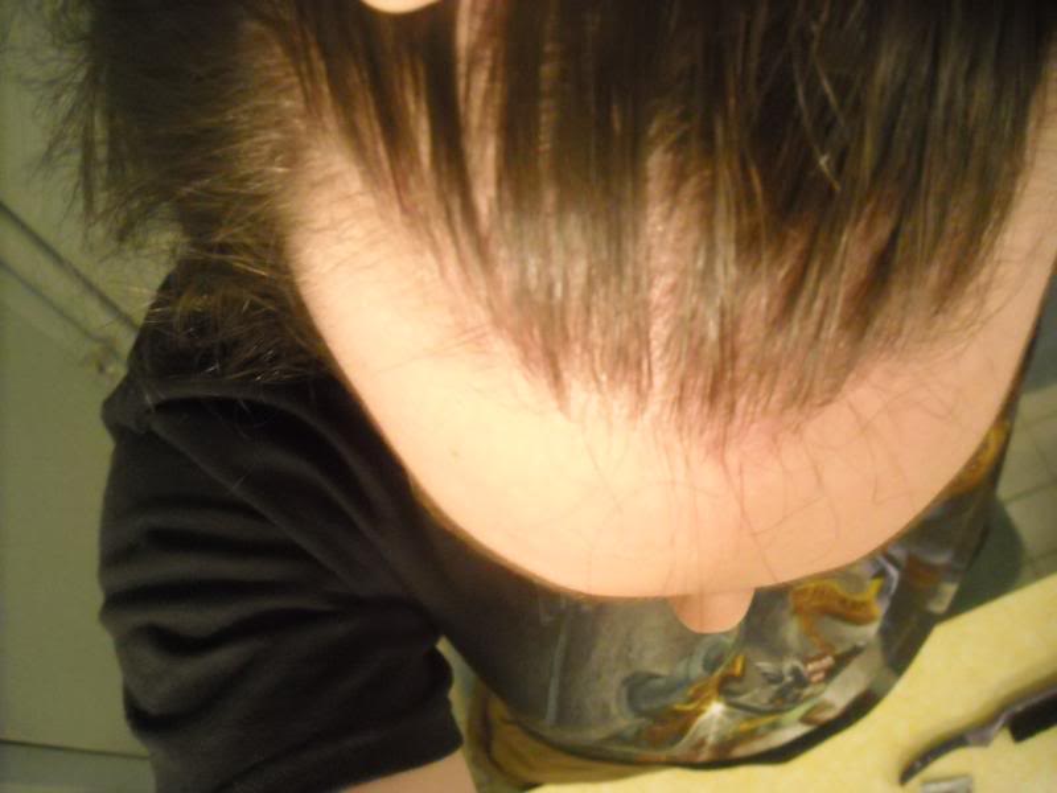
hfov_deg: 52.6
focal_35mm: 35
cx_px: 528
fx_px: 1069
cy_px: 396
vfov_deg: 40.7
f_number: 2.8
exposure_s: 1/45
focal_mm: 5.7
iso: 800
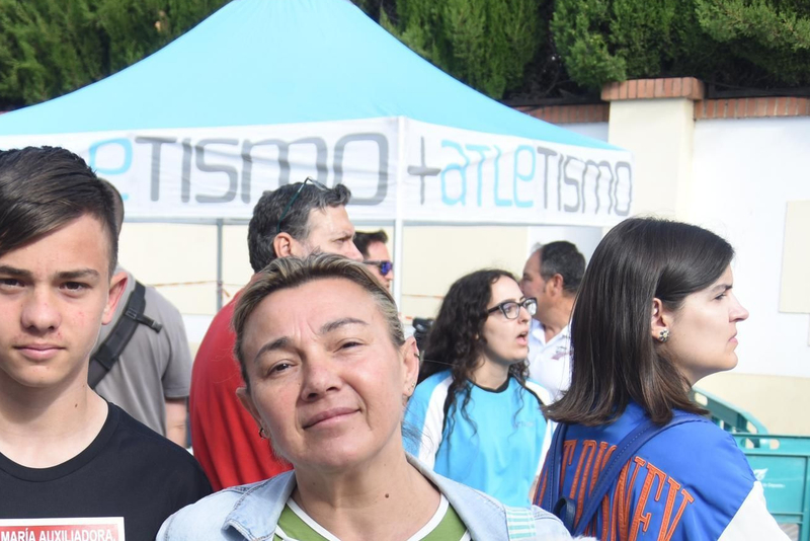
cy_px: 534
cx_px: 160
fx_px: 1530
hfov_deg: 29.0
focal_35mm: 68
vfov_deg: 19.5
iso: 100
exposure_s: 1/200
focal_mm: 34
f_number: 6.3
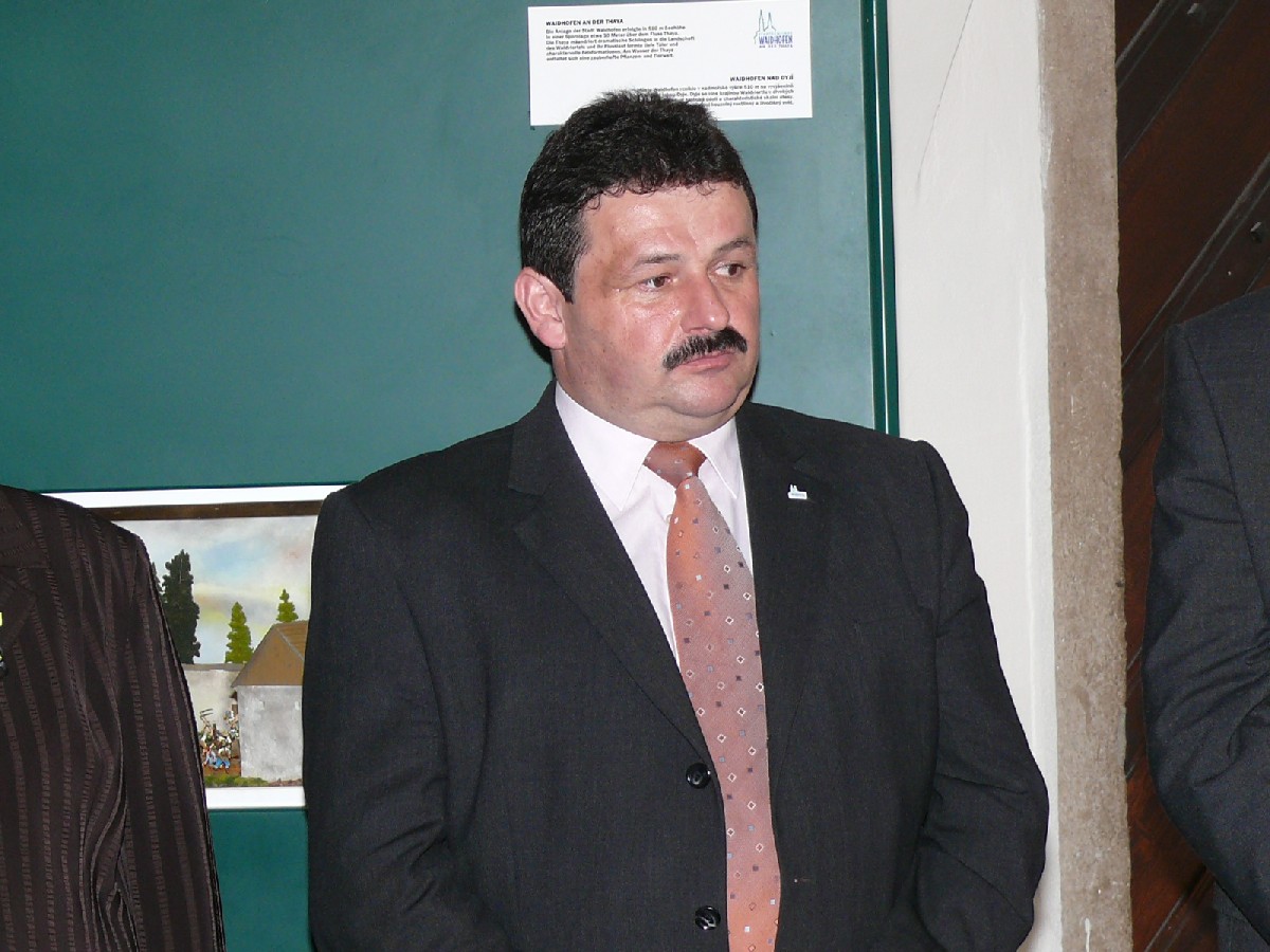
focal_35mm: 135
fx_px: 4953
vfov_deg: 11.0
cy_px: 476
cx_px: 635
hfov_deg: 14.6
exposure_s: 1/60
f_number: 3.2
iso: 100
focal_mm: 16
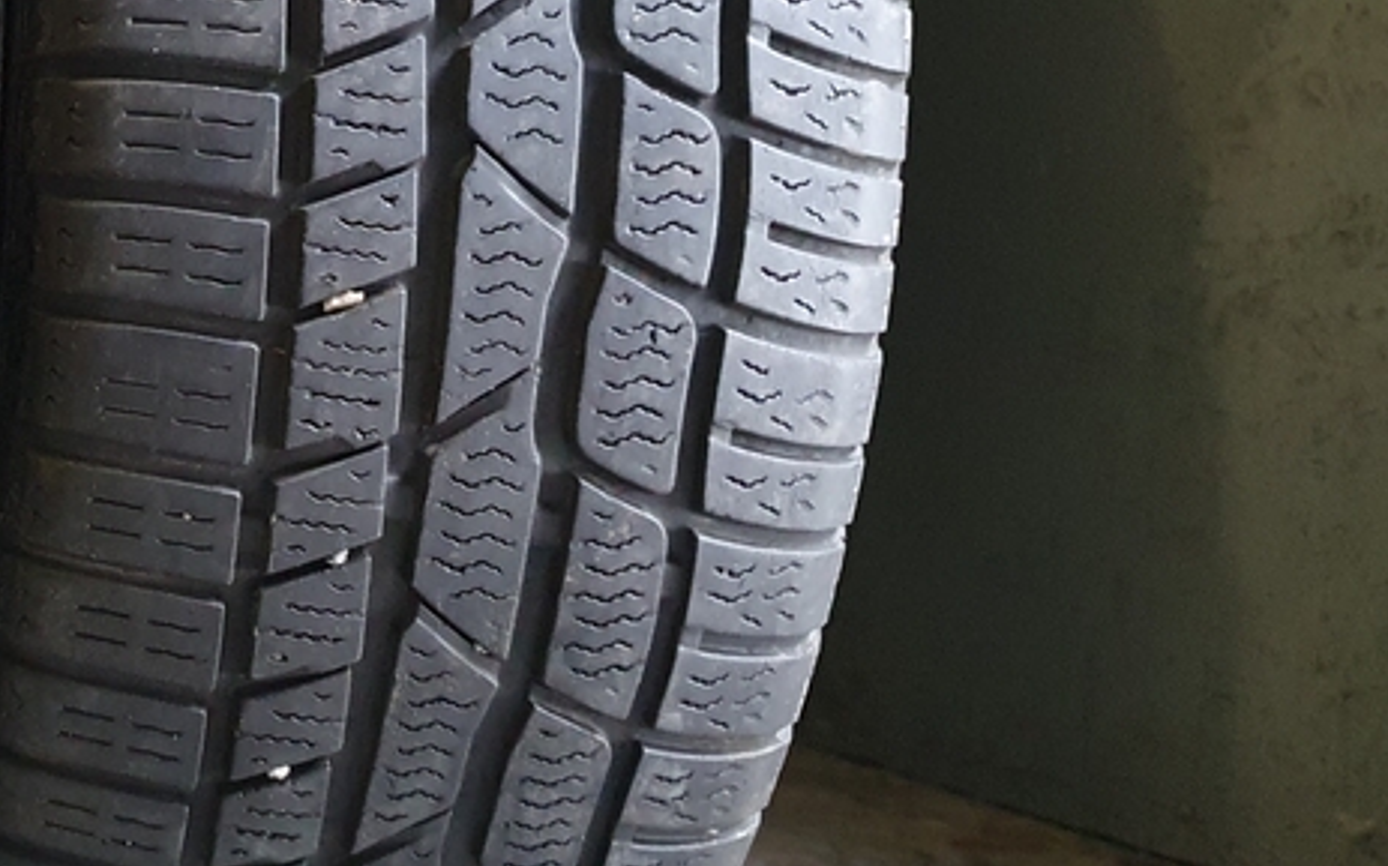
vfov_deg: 21.3
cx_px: -87
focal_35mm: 61
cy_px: 357
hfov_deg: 30.4
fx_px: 2307
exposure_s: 1/33
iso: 500
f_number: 1.5
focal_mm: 4.32
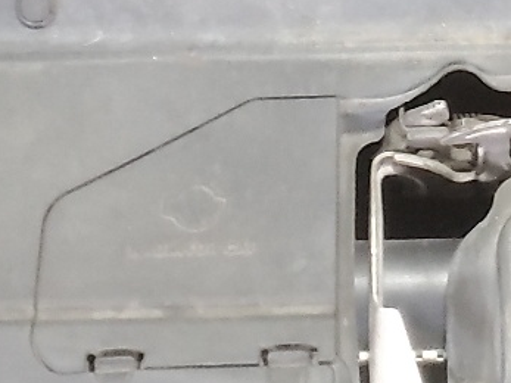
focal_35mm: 120
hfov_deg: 16.2
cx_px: 452
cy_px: -433
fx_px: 1771
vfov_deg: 11.0
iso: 474
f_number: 1.5
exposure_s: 1/30
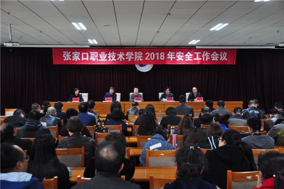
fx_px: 354
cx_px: 142
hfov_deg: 43.7
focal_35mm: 45
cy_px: 94
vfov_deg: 29.8
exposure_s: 1/13
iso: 500
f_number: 4.5
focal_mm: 30
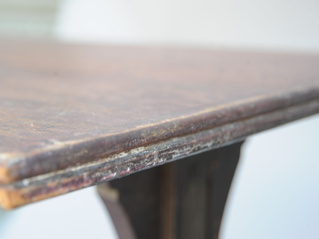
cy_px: 124
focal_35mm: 76
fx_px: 700
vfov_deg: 19.4
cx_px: 135
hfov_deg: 25.6
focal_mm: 62
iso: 200
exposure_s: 1/50
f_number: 4.5
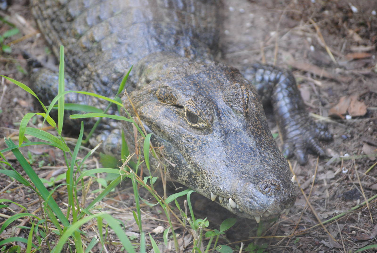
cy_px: 126
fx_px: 1824
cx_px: 188
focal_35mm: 174
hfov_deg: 11.8
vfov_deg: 7.9
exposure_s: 1/80
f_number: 4.8
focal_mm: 116
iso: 400
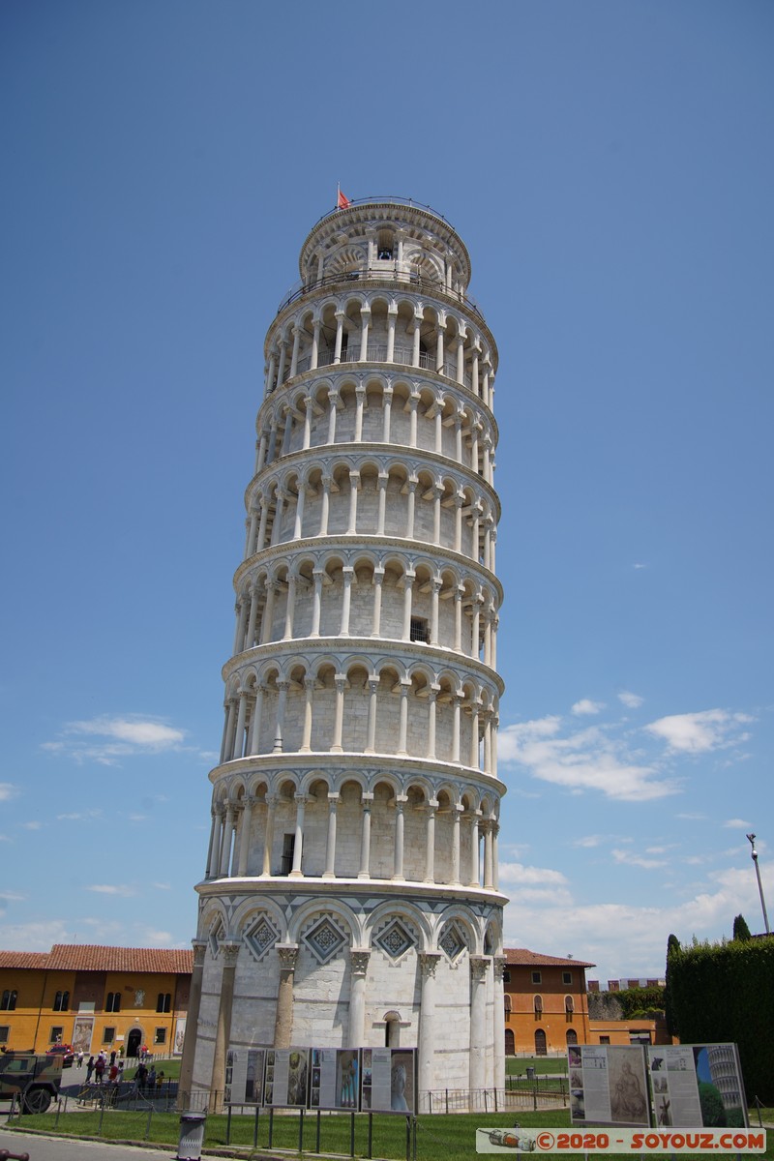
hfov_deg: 47.9
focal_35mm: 27
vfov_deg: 67.4
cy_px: 580
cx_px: 387
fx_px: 871
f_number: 8
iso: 100
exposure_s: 1/320
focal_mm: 27
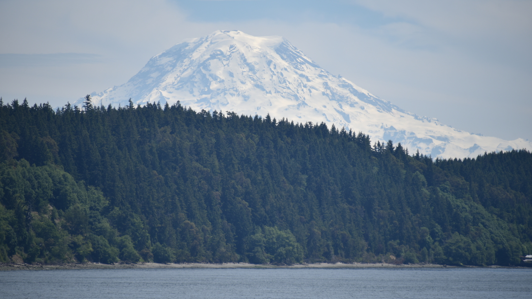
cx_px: 266
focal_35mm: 315
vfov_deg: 3.9
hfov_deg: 6.9
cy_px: 151
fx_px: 4443
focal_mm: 300
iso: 100
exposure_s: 1/640
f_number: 6.3
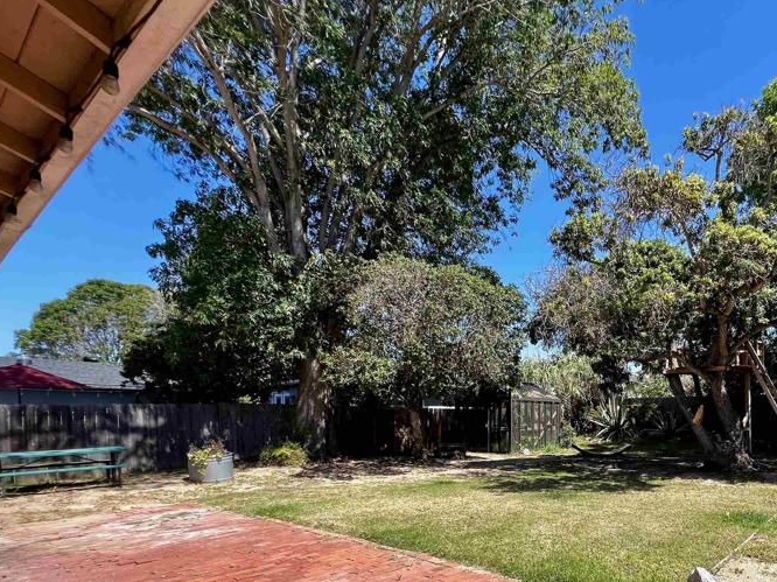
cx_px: 581
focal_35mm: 20
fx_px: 449
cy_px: 430
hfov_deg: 75.9
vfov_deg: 62.5
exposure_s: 1/847
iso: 32
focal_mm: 1.57
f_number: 1.8
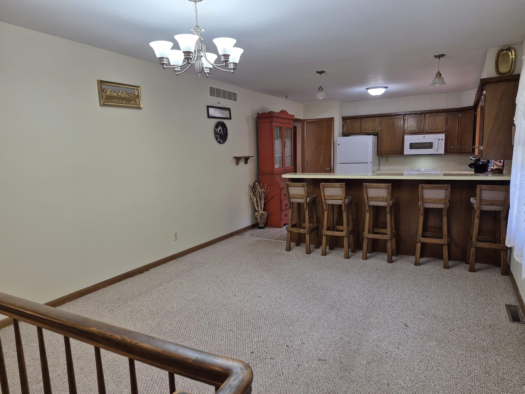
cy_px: 197
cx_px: 262
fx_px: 349
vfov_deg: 58.9
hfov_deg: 73.9
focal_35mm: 23
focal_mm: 5.4
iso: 125
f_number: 1.8
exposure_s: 1/120
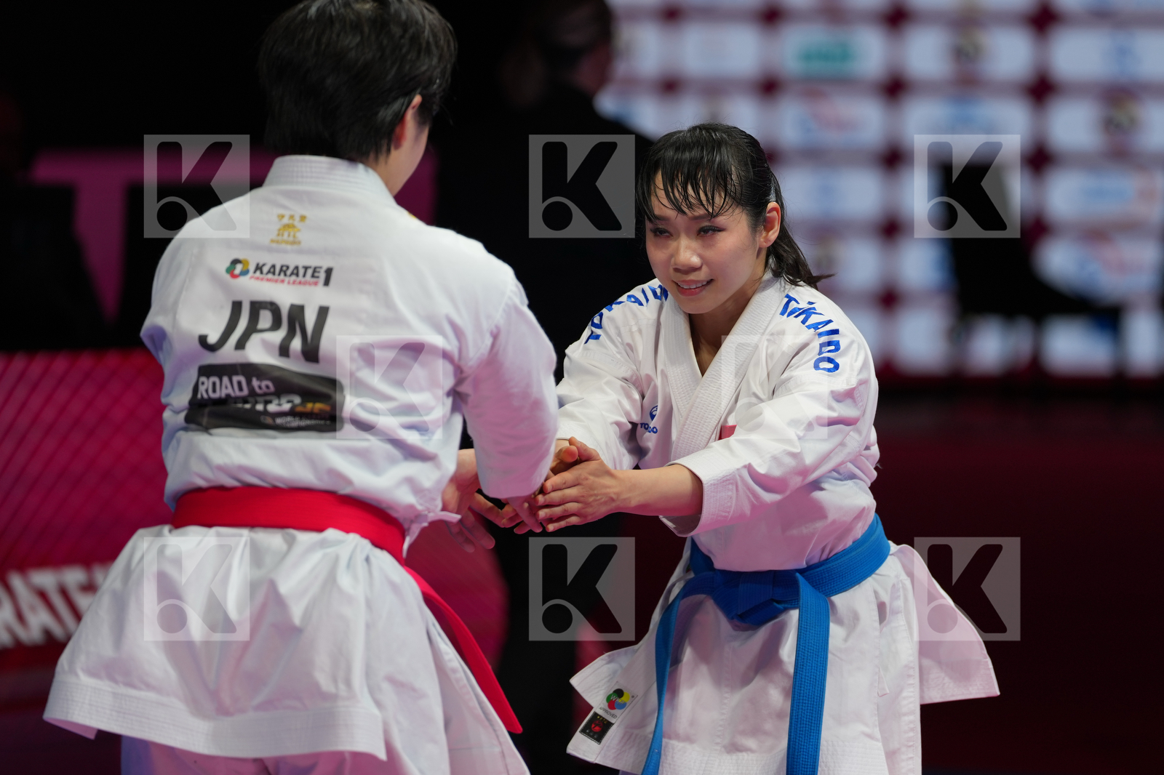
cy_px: 388
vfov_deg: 4.6
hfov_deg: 6.9
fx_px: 9697
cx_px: 582
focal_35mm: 300
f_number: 2.8
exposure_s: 1/500
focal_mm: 200
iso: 250
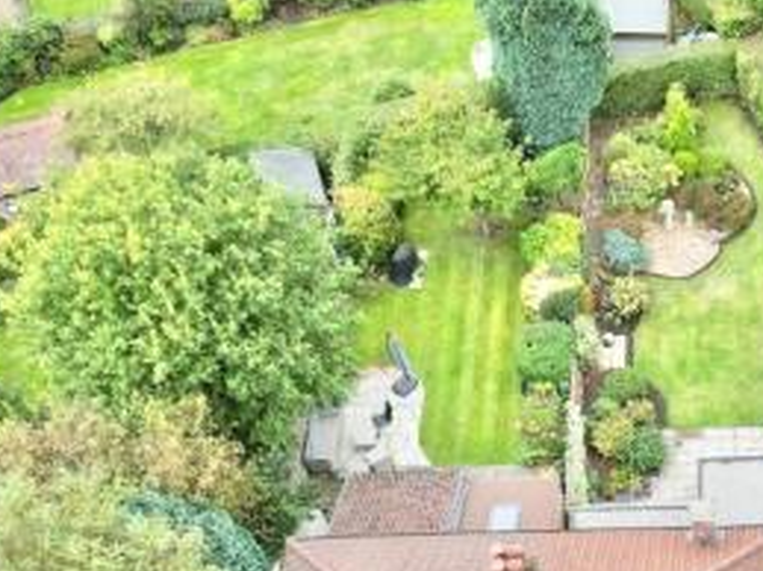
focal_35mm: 54
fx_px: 1190
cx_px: 767
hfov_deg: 32.6
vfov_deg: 25.5
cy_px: 590
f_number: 1.7
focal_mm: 6.72
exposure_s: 1/320
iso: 110
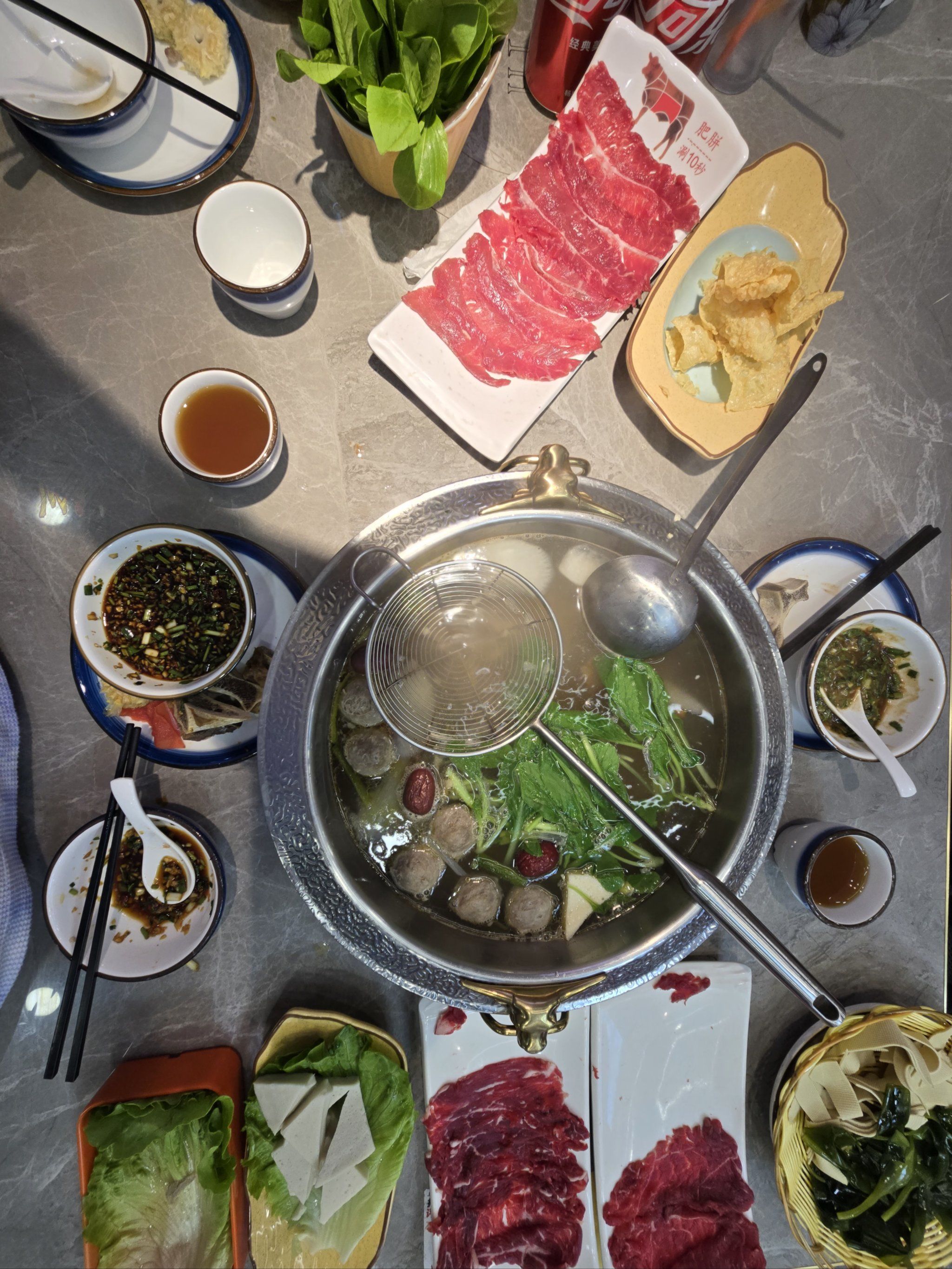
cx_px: 476
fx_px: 477
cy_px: 634
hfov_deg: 89.9
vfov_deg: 106.2
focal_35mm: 13
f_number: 2.2
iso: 64
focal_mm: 2.2
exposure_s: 1/100
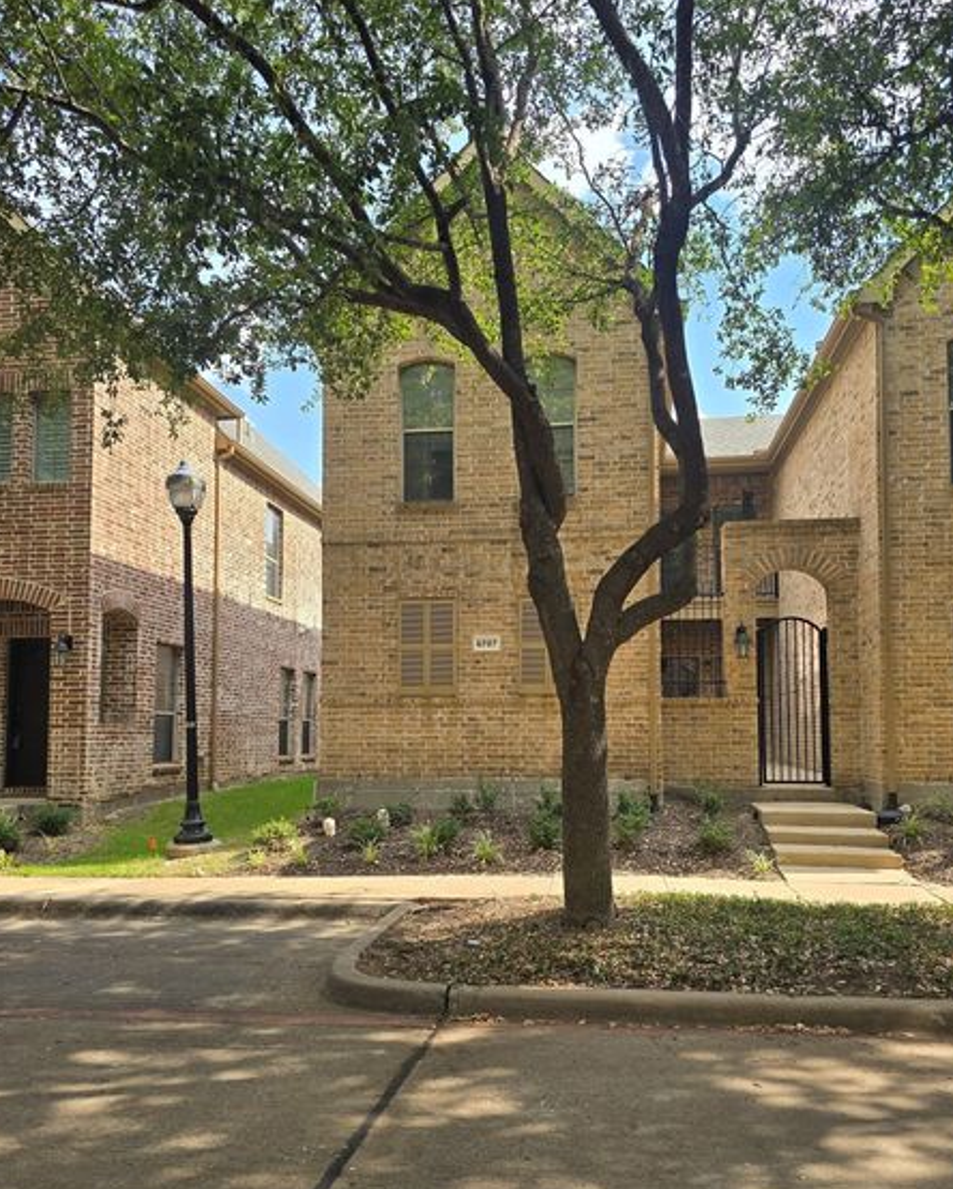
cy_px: 660
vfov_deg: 63.9
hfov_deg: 53.1
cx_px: 526
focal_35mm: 27
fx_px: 951
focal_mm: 6.3
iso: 12
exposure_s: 1/359
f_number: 1.7
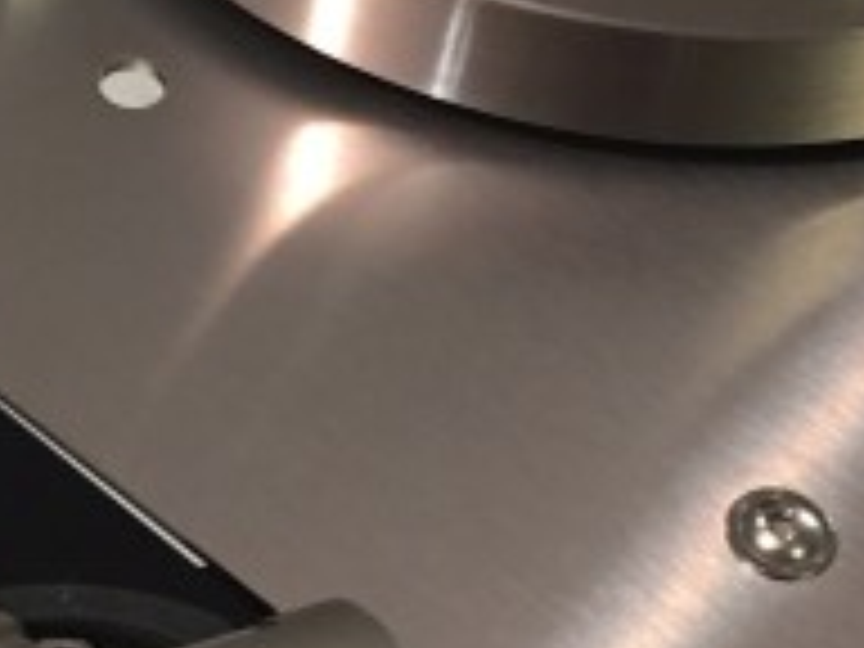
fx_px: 3020
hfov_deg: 16.0
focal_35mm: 121
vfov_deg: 12.2
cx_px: 14
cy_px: 140
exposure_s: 1/33
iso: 160
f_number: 2.2
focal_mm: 4.15
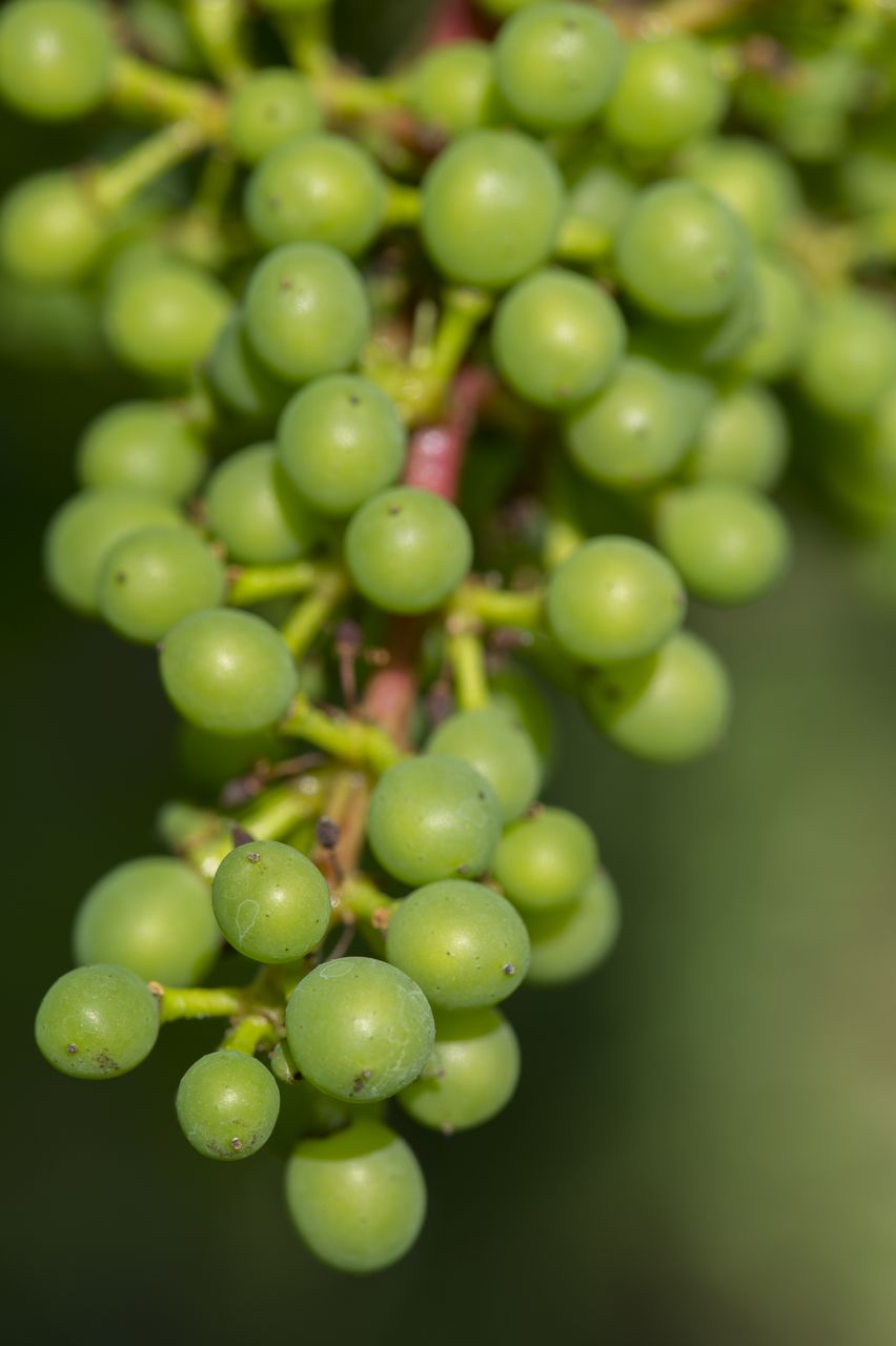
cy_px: 673
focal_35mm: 105
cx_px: 448
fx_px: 3924
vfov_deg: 19.5
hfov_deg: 13.0
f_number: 8
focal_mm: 105
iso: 100
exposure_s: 1/180
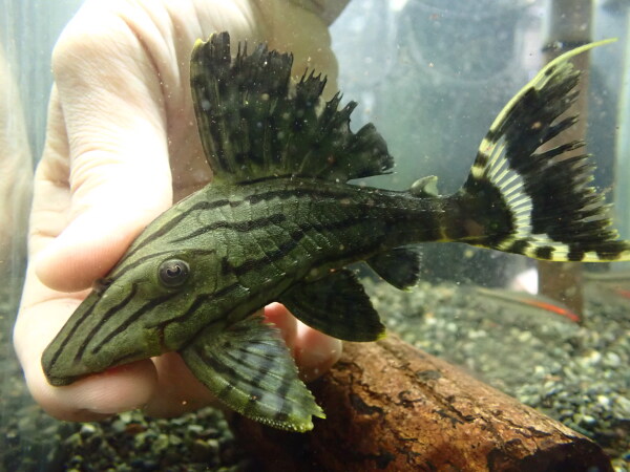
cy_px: 236
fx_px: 546
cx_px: 315
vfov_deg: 46.8
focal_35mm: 30
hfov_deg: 60.0
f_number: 2.3
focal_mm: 5.4
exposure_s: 1/30
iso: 1250
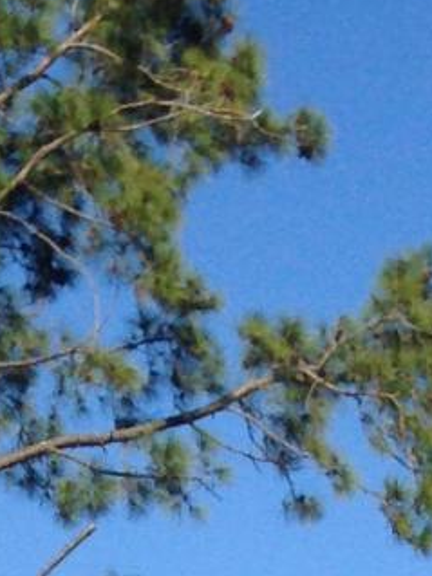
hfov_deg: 7.1
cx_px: 466
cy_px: 1777
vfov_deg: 8.1
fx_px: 3447
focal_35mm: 207
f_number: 2.4
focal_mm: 4.12
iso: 50
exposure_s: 1/1808
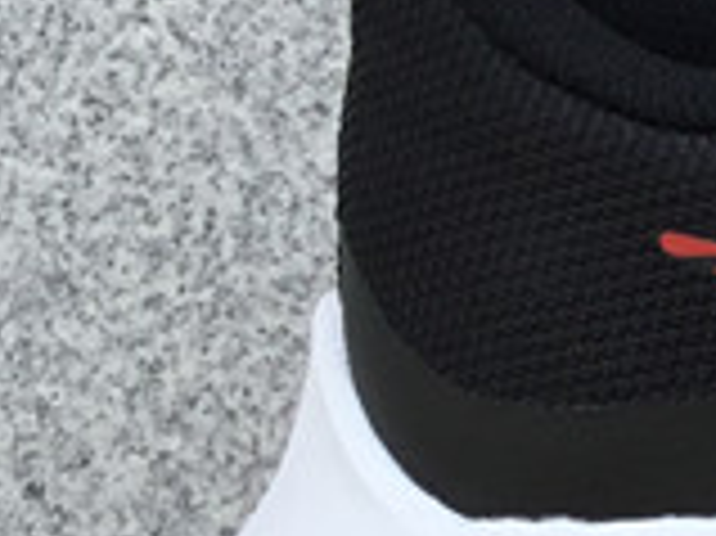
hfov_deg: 10.2
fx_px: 3638
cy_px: 772
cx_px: 1549
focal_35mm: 176
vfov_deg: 8.3
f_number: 2.4
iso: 25
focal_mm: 3.3
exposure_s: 1/386
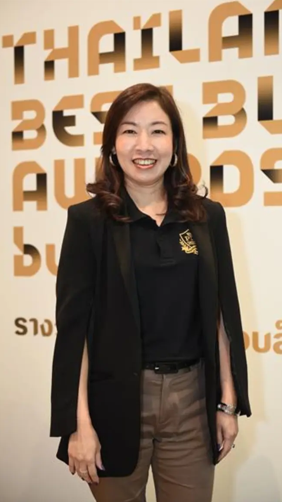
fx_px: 704
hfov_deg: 22.6
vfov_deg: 39.2
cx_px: 145
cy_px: 250
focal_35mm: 53
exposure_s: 1/200
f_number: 3.5
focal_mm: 50
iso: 2000
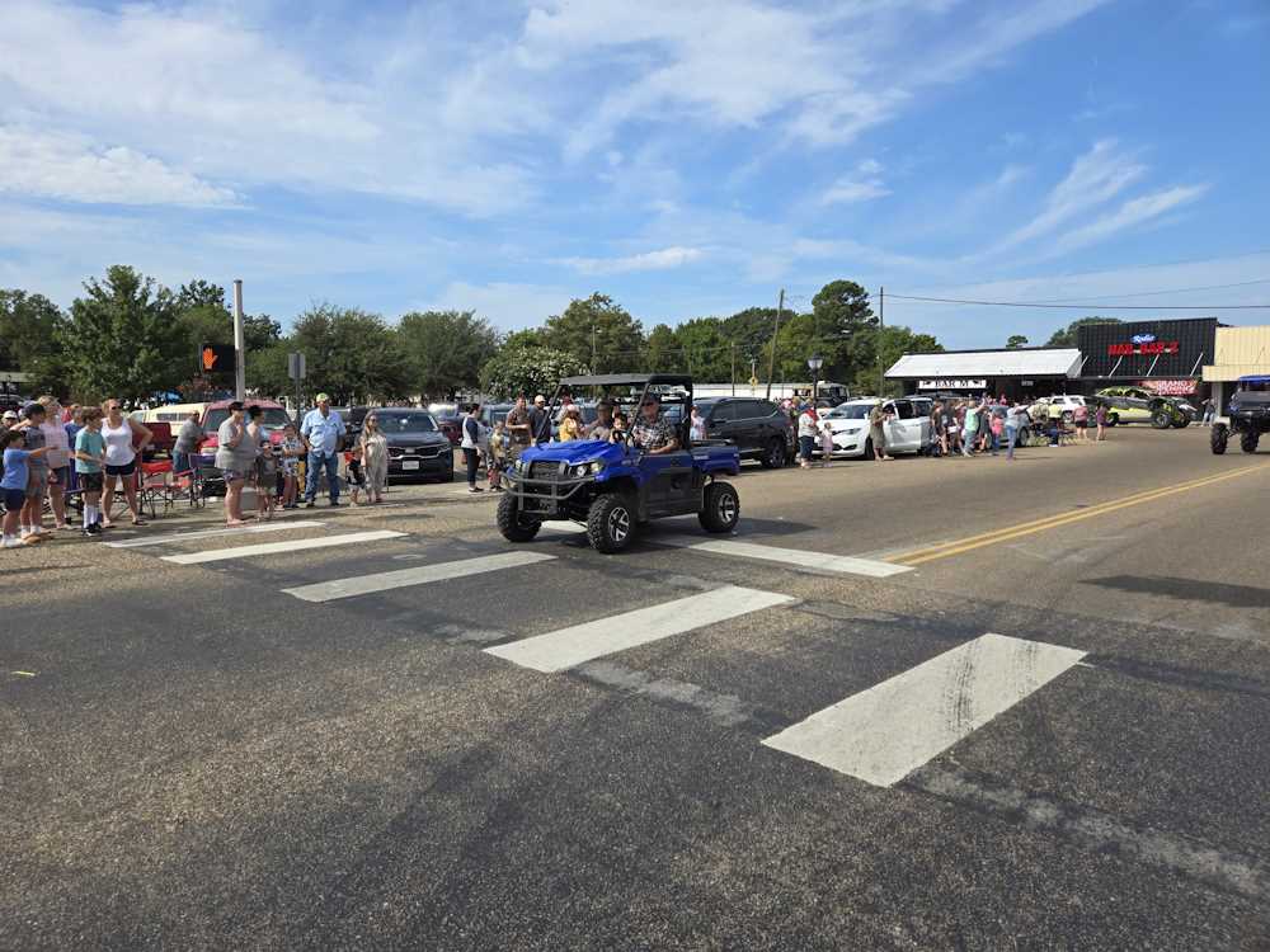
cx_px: 635
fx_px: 844
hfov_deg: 73.9
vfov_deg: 58.9
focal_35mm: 23
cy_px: 476
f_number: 1.8
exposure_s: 1/2222
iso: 25
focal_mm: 5.4
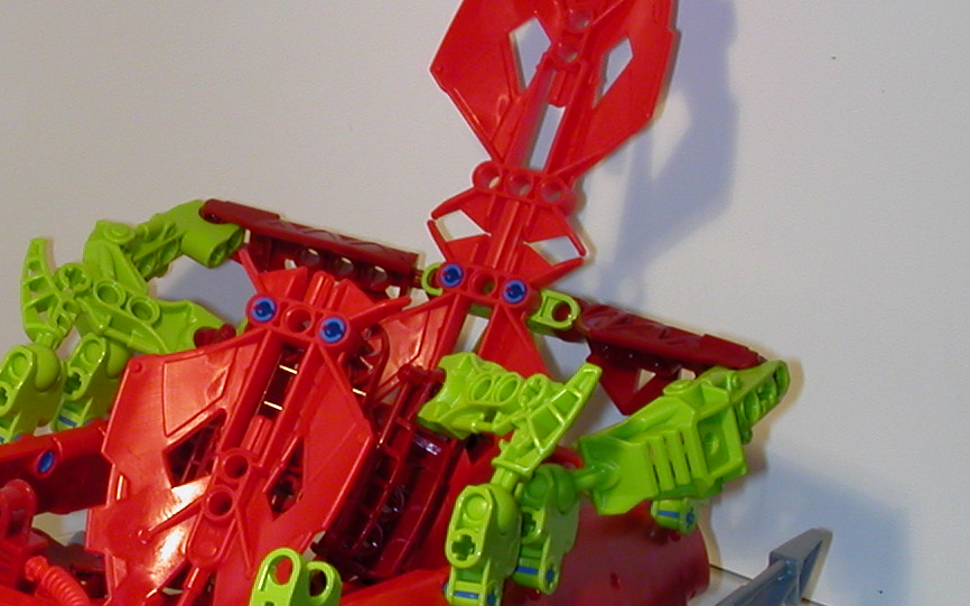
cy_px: 457
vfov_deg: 13.6
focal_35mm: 96
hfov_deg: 21.3
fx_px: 2537
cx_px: 162
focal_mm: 7.5
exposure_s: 1/30
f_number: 5.2
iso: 100
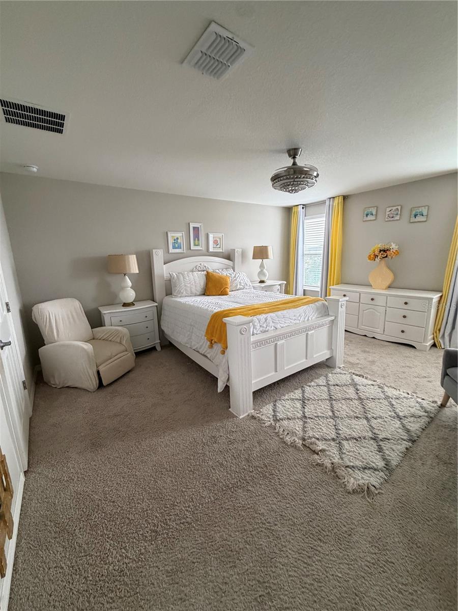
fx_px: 247
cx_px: 229
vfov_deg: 102.1
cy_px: 306
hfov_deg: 85.7
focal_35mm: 14
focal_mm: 2.22
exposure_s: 1/60
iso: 320
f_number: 2.2
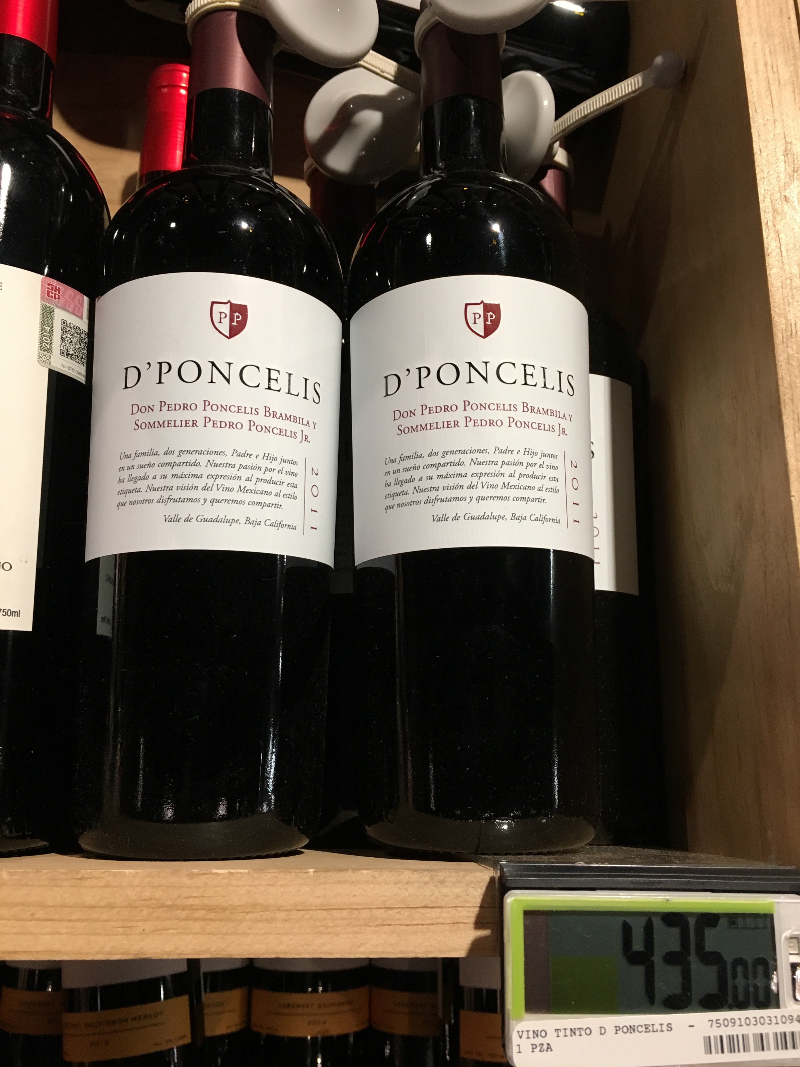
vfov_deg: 61.7
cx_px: 400
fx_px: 894
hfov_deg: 48.2
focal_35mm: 29
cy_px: 534
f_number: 2.2
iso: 100
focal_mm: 4.15
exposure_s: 1/30
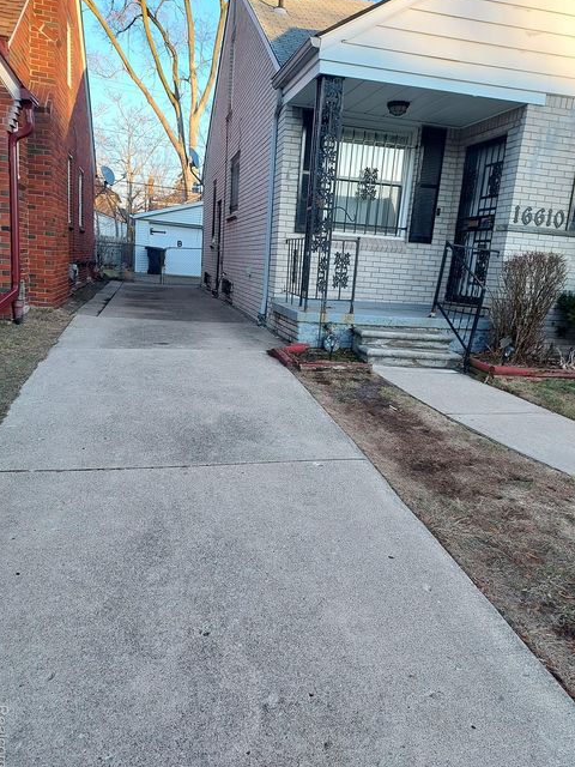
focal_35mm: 25
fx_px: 554
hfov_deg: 54.9
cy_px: 383
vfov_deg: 69.4
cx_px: 290
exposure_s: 1/120
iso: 50
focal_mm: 4.6
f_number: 1.8
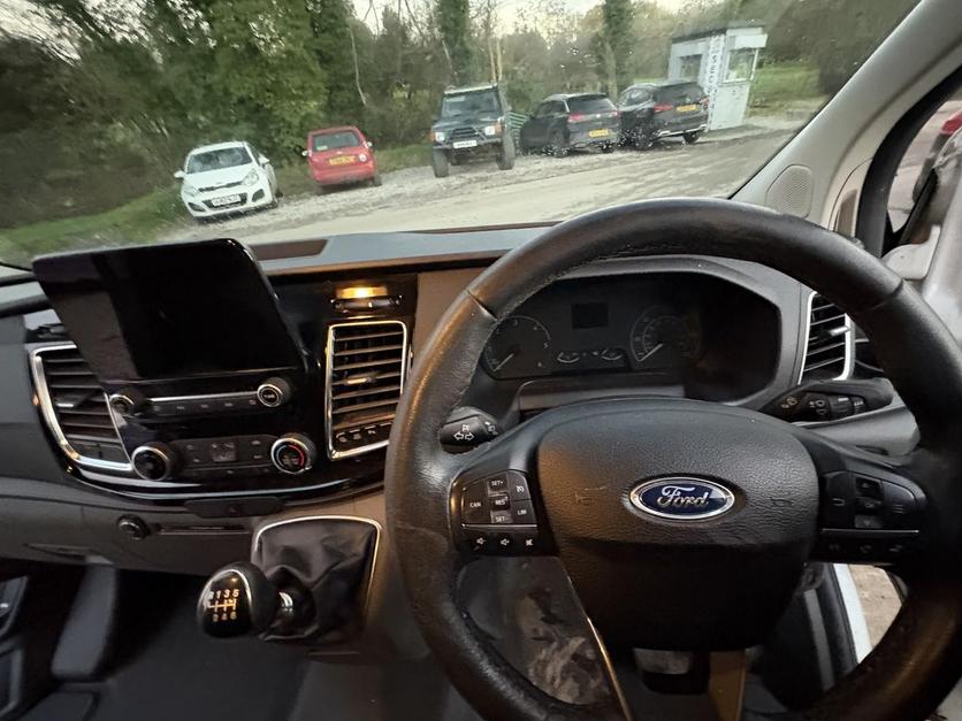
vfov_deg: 81.7
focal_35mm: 15
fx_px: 417
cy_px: 368
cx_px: 506
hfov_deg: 98.1
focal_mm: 2.22
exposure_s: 1/30
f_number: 2.2
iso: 1600
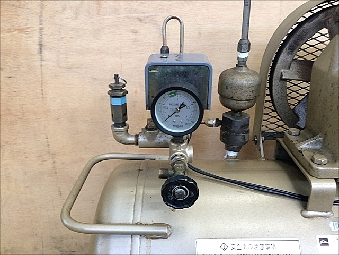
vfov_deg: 48.2
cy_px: 128
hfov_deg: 61.7
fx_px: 284
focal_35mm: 29
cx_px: 170
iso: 100
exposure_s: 1/30
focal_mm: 4.15
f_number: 2.2
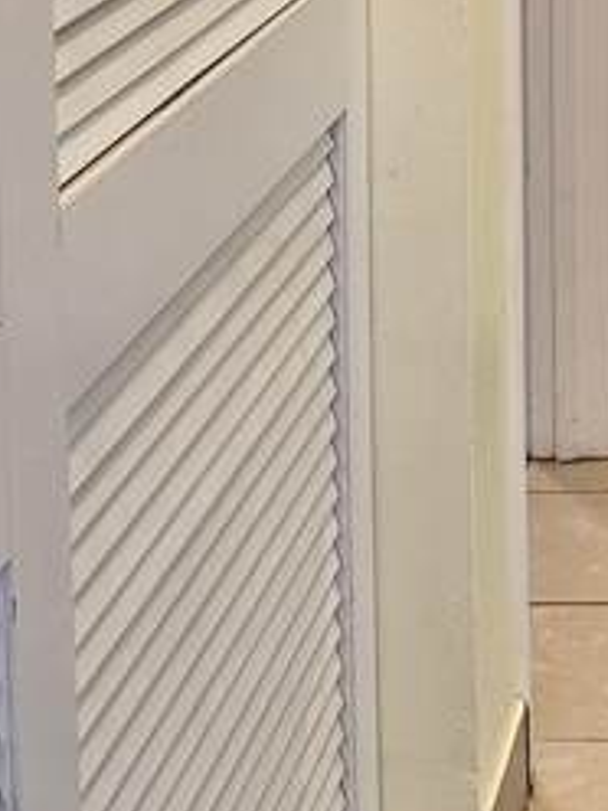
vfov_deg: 19.0
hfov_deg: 14.9
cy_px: -340
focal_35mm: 93
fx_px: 2178
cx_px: 860
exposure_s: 1/60
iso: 125
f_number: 1.78
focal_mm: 6.76
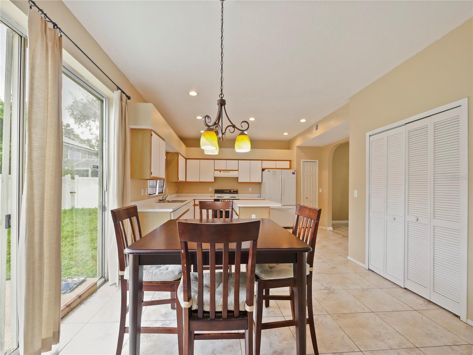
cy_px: 178
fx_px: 191
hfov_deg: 102.1
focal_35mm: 14
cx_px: 236
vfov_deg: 85.7
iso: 400
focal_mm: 7
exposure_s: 1/60
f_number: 4
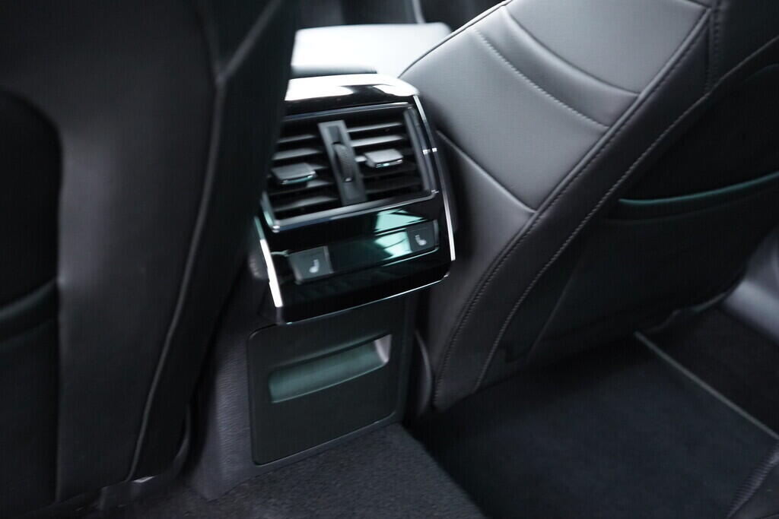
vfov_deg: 36.9
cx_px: 390
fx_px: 779
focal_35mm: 36
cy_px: 260
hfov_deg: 53.1
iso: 2000
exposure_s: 1/40
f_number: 2.8
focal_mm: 24
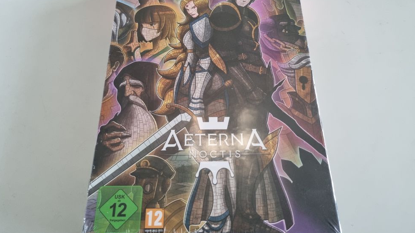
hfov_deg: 66.1
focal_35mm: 29
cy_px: 99
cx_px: 203
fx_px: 319
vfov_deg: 40.1
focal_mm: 5.4
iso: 800
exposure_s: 1/50
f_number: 1.8
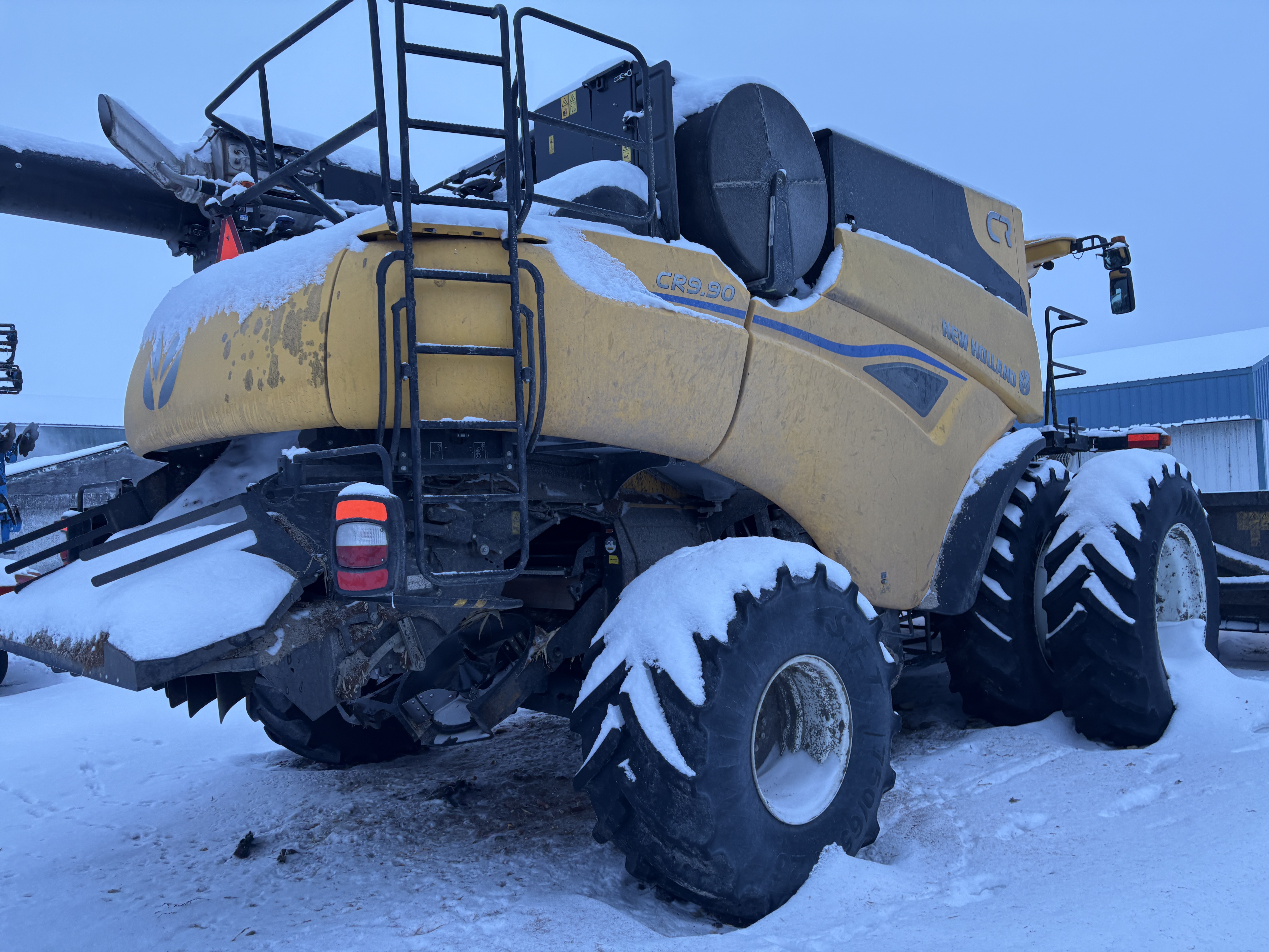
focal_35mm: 26
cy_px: 476
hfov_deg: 67.3
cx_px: 634
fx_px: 953
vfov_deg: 53.1
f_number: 1.6
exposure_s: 1/122
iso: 40
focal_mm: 5.96
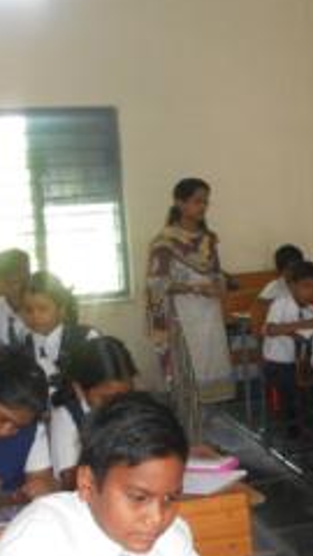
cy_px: 344
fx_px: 871
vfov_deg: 35.3
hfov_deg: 20.3
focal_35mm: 59
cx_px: 225
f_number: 3.2
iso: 280
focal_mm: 4.6
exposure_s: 1/25
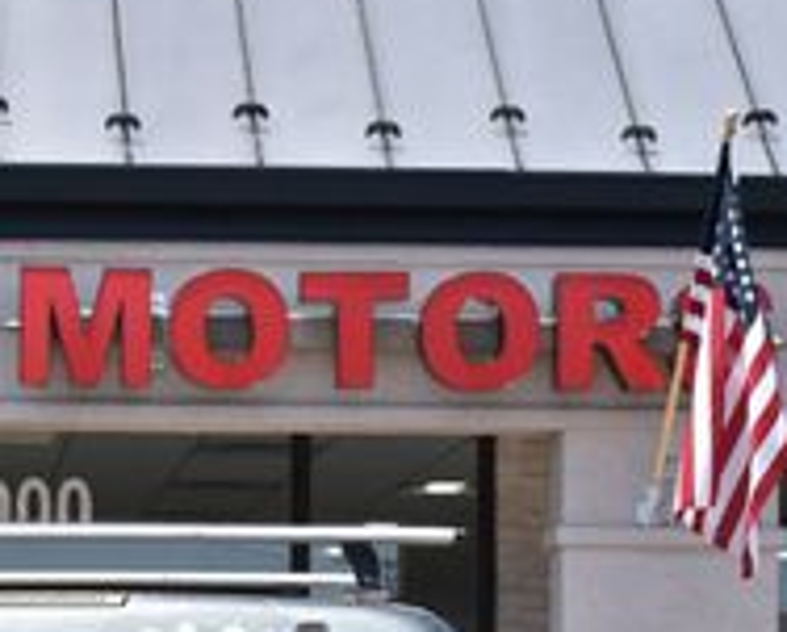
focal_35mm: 139
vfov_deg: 10.9
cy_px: 829
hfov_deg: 13.8
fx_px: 3233
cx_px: 130
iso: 400
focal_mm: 29
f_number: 11
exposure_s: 1/400
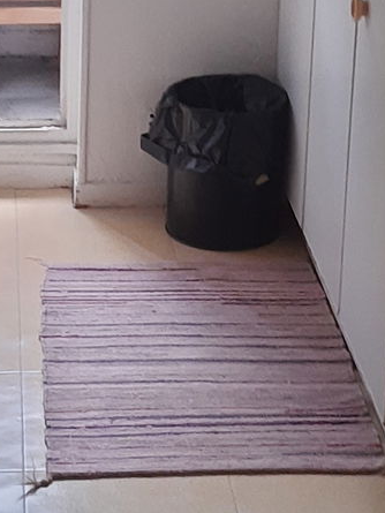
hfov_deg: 12.9
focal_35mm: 115
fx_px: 1705
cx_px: 187
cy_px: -27
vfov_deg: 16.7
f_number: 1.8
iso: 400
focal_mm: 5.23
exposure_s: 1/33
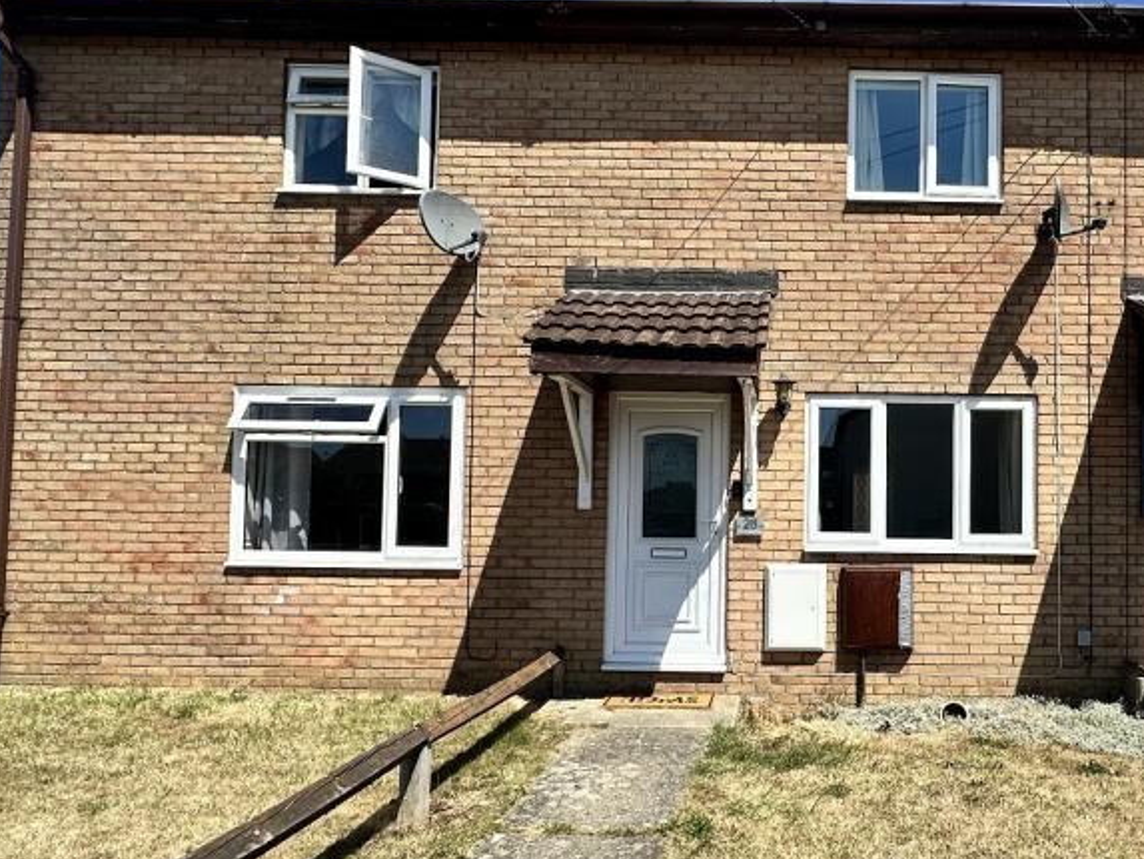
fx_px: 826
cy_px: 489
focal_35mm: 25
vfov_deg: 54.7
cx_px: 791
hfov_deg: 66.9
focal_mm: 2.22
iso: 50
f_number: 2.2
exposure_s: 1/2092
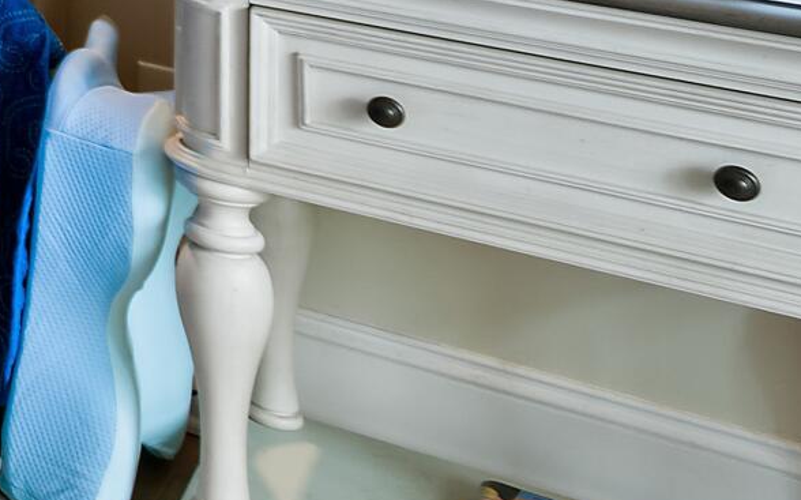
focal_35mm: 78
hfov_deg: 15.9
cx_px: -1028
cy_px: -580
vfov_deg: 13.6
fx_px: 1702
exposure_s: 1/1.67
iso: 100
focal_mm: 10
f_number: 4.5
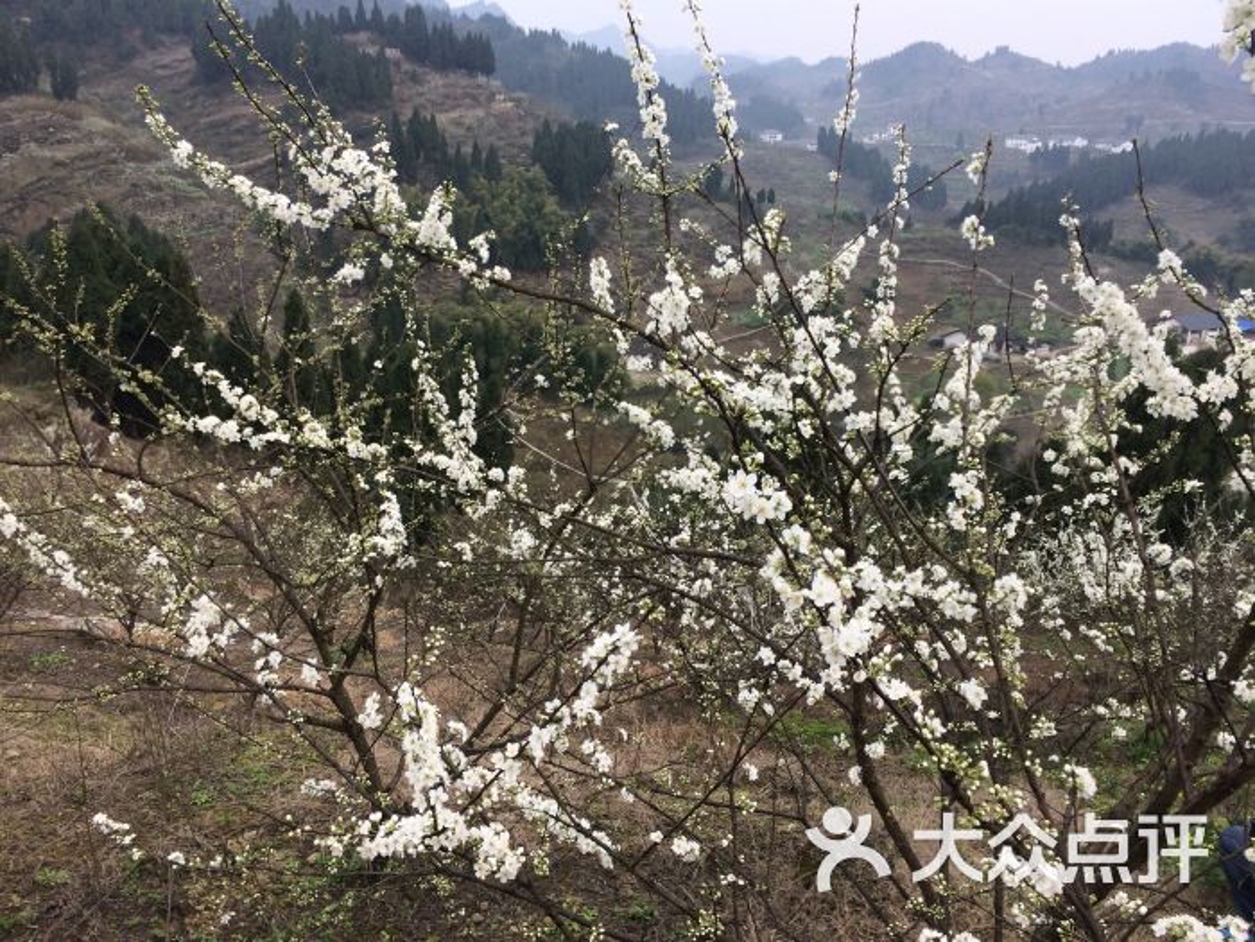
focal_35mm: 29
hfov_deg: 61.7
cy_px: 471
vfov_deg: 48.2
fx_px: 1051
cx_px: 628
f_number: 2.2
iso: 32
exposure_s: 1/892
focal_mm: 4.15
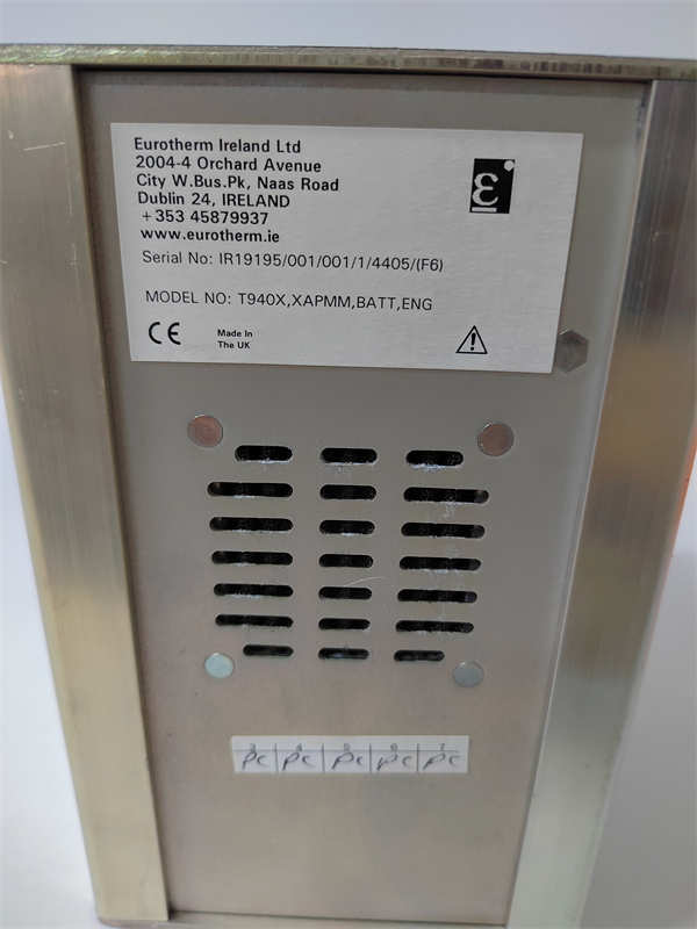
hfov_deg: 58.9
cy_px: 464
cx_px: 348
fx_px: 617
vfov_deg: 73.9
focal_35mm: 23
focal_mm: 5.52
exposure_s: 1/100
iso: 2144
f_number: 1.9
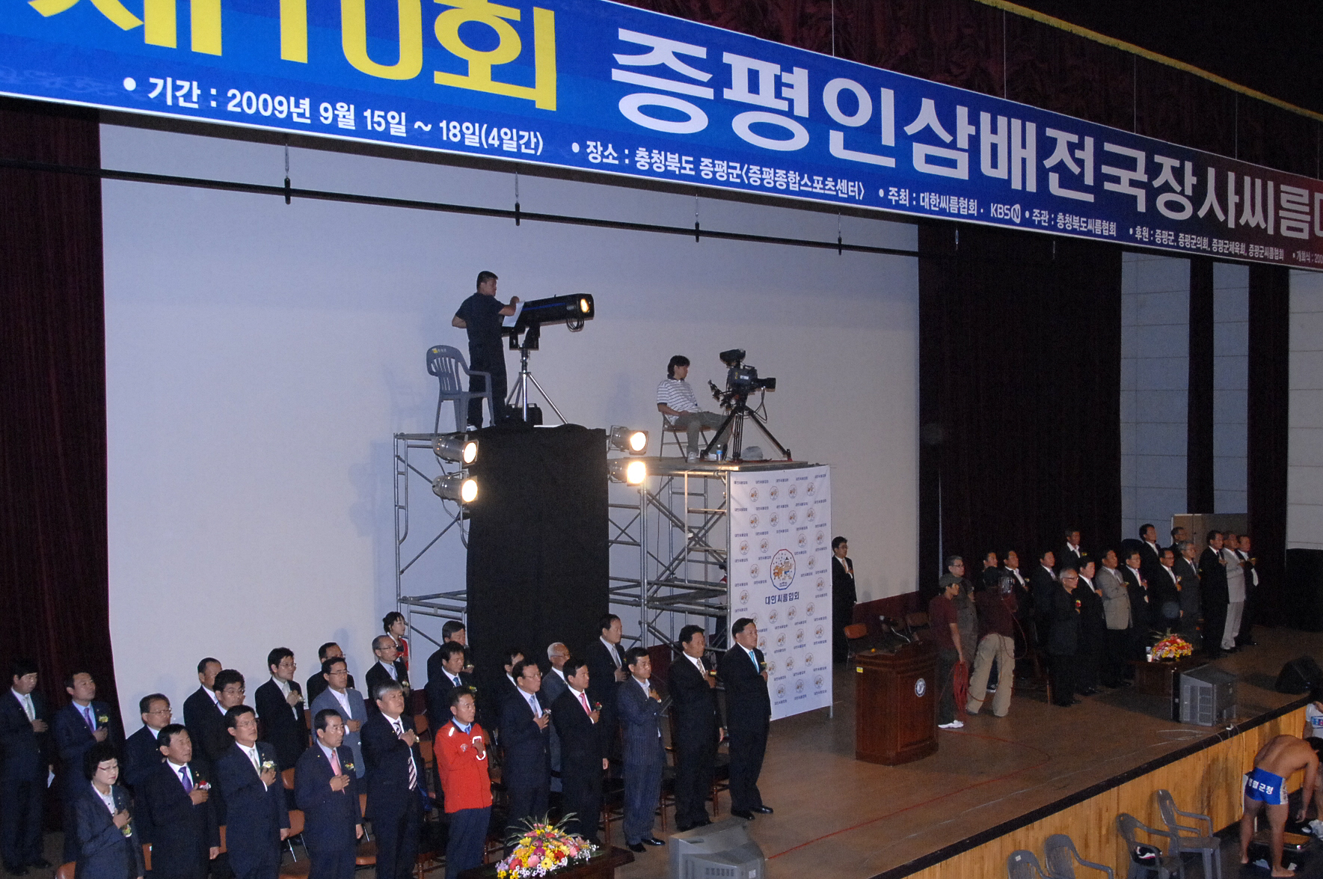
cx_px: 640
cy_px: 437
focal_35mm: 40
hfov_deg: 48.5
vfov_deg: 33.3
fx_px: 1468
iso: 800
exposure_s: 1/60
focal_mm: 22
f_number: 6.7
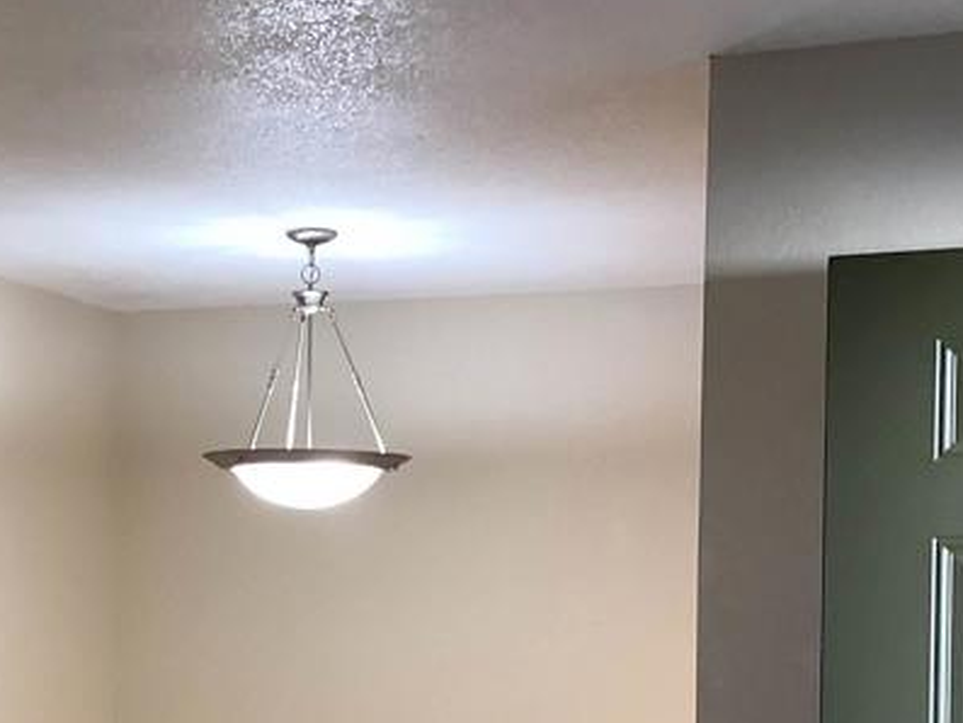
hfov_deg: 24.0
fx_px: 2226
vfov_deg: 18.0
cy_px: 711
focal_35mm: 80
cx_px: 180
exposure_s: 1/50
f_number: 2.4
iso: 125
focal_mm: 3.3
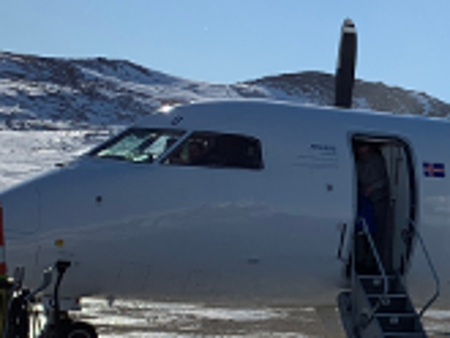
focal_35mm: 106
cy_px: 183
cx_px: 704
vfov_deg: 14.0
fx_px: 1379
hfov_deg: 16.6
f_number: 1.8
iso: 25
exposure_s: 1/5714
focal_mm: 4.25
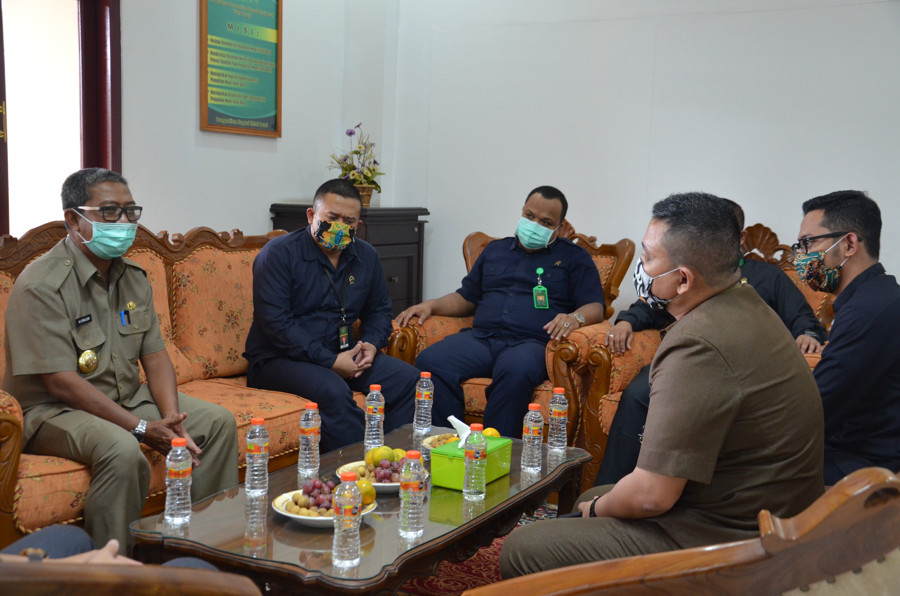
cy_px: 298
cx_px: 450
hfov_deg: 46.5
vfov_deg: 31.8
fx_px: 1048
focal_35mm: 42
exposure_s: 1/30
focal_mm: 28
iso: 1250
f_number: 4
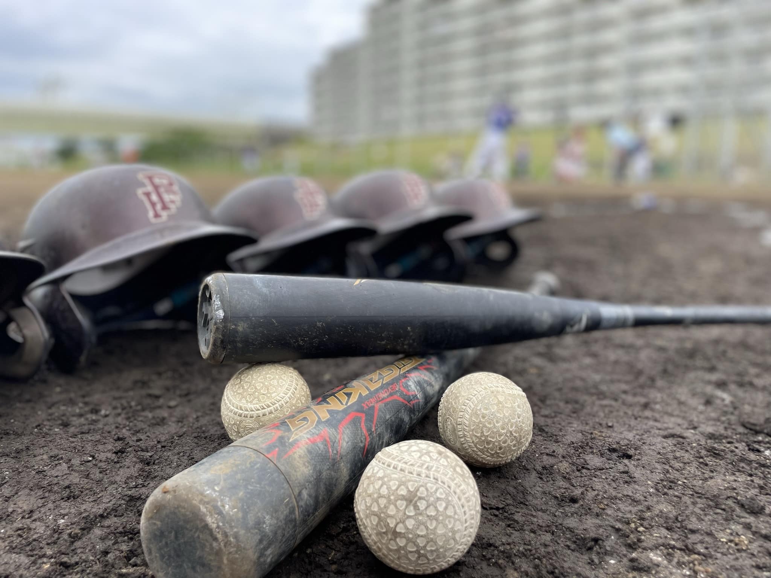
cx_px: 386
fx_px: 579
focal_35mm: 26
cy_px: 289
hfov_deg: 67.3
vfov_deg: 53.1
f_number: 1.6
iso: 50
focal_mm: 4.2
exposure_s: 1/1435
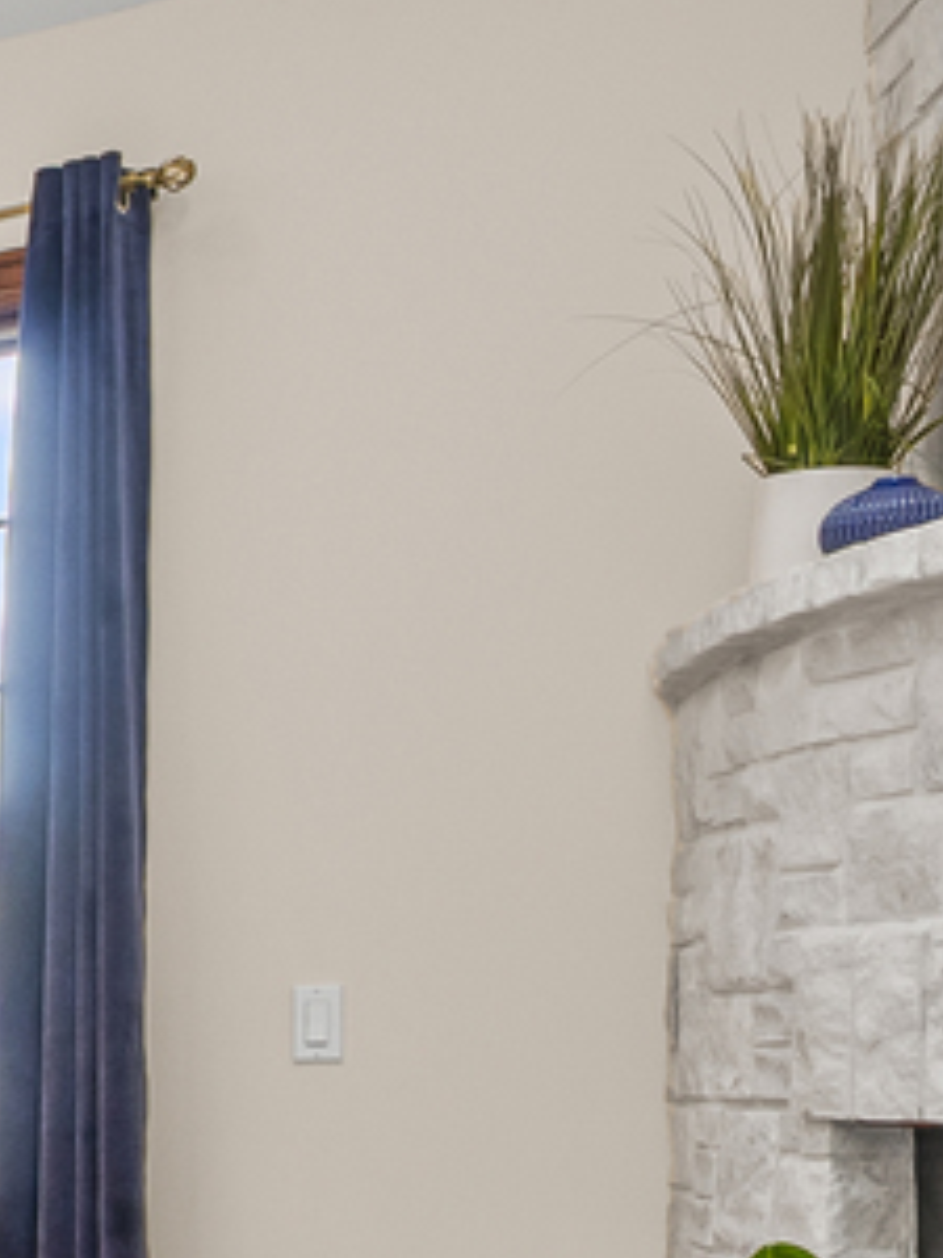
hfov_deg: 13.3
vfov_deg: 22.8
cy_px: 1195
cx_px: -1299
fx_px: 3015
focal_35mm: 83
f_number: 8
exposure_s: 1/15
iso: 400
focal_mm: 16
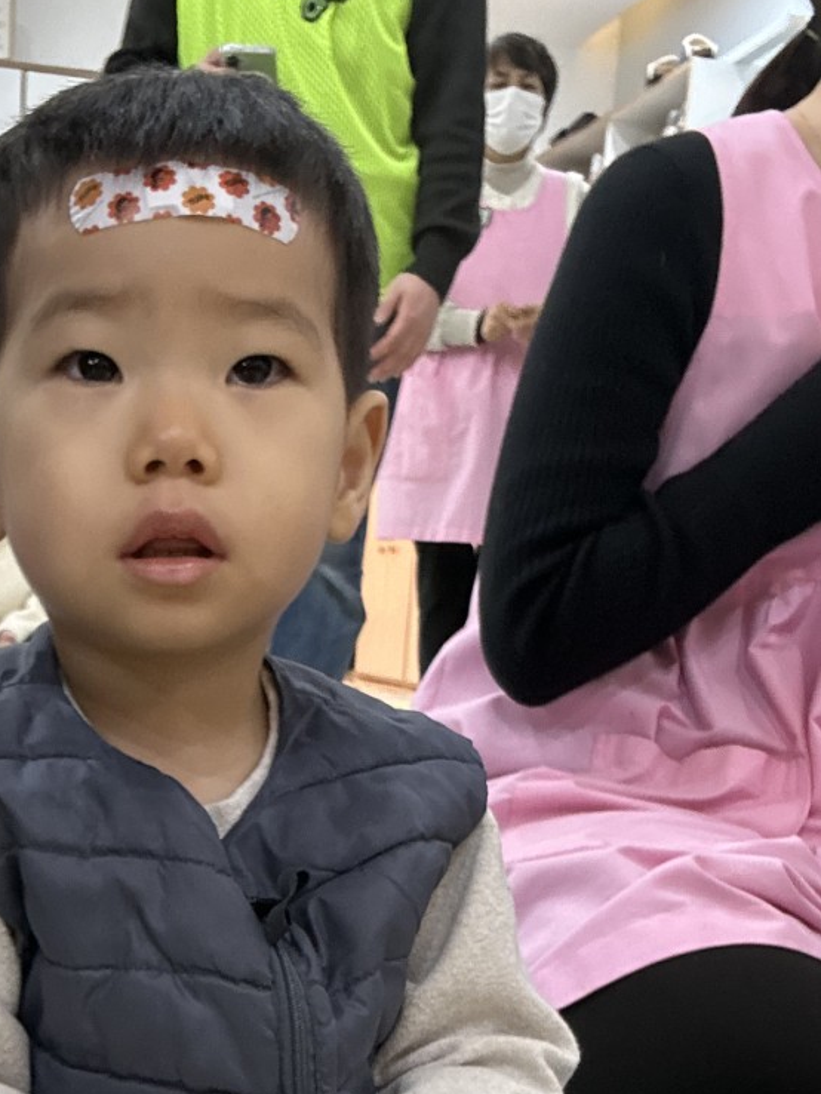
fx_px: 1643
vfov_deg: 35.2
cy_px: 934
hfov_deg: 27.7
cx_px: 206
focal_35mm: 52
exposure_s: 1/60
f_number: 1.9
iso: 200
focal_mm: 2.69
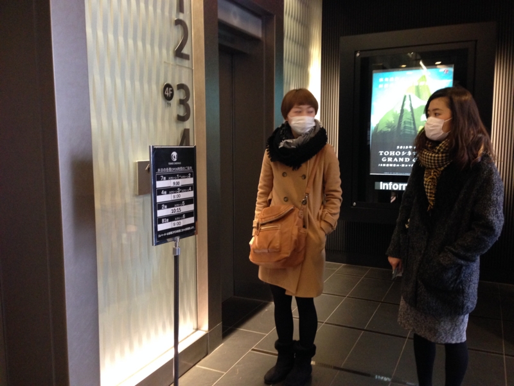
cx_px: 257
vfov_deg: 42.9
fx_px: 490
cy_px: 193
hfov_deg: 55.4
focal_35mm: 33
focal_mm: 4.12
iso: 250
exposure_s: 1/20
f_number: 2.4
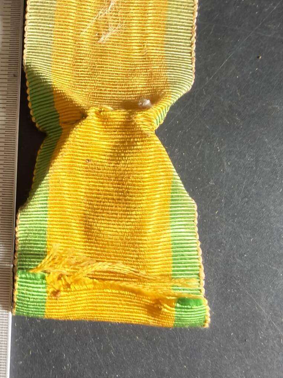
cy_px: 216
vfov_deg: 45.7
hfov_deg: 34.9
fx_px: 447
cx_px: 107
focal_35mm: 41
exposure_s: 1/34.2
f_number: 2
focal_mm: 2.32
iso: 500
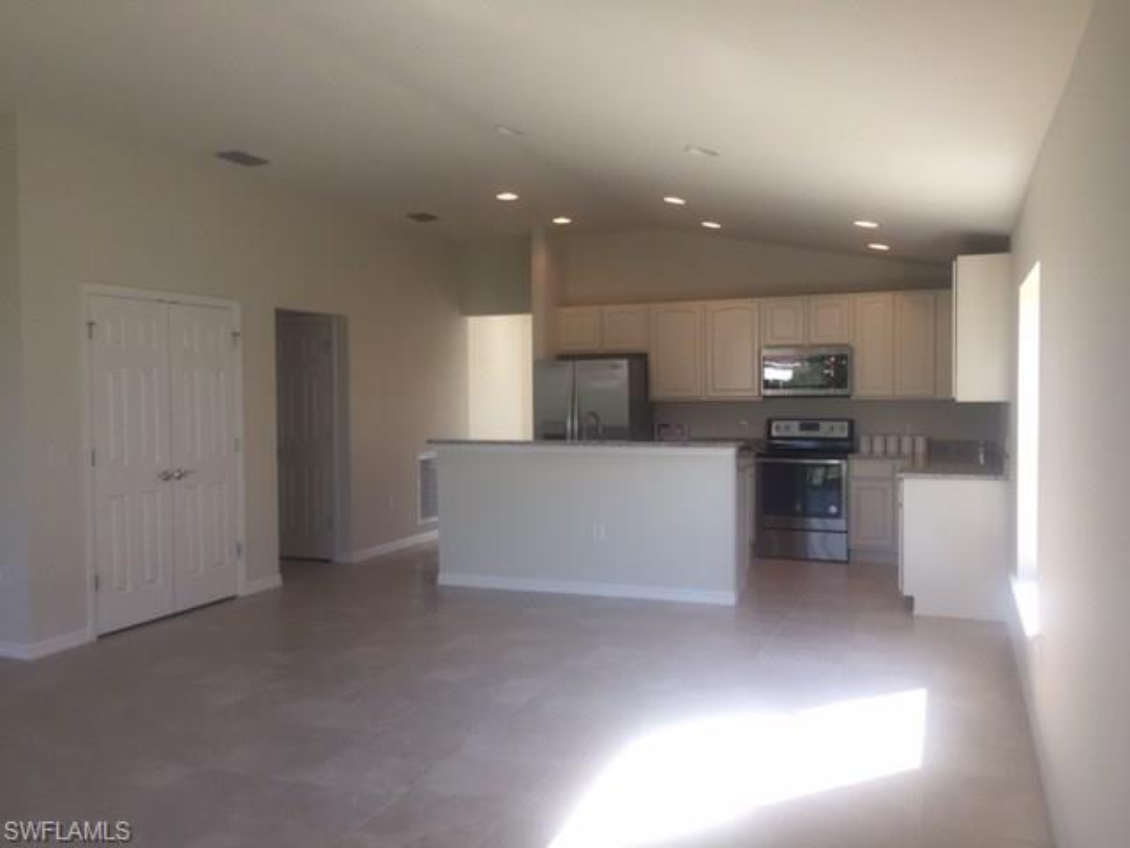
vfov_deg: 48.2
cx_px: 565
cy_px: 424
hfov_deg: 61.7
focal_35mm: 29
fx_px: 947
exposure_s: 1/120
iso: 40
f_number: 2.2
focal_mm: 4.15
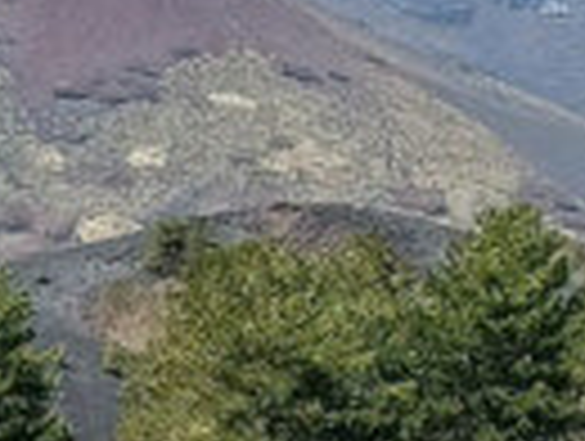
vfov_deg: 6.5
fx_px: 3894
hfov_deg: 8.5
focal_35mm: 230
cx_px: -198
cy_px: 414
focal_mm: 4.65
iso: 50
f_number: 1.8
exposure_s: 1/1095
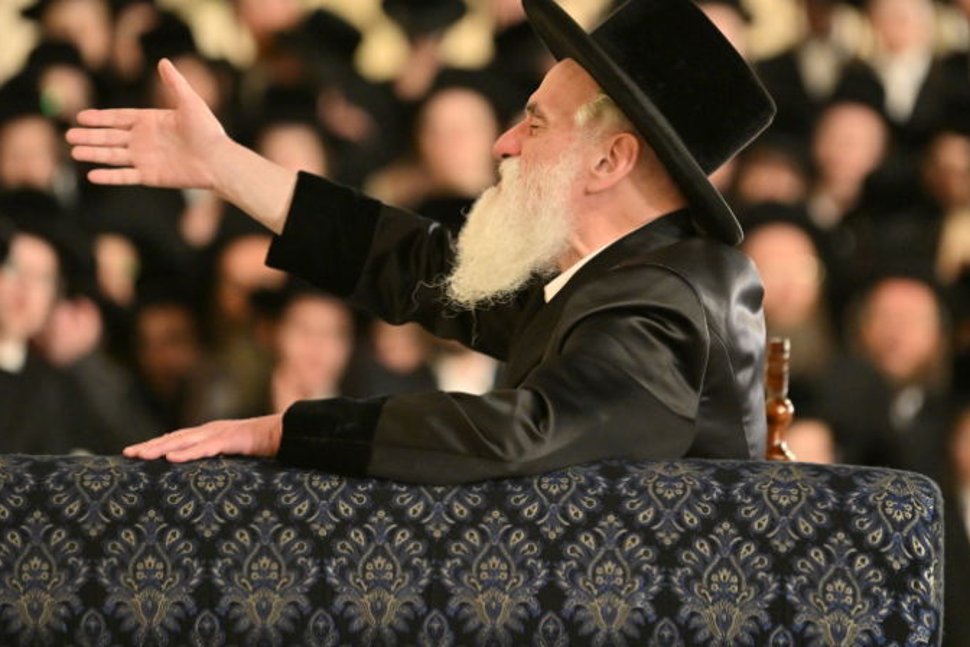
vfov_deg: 4.9
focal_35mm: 282
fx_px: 7598
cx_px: 538
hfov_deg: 7.3
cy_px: 204
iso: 1250
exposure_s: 1/160
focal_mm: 185
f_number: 2.8
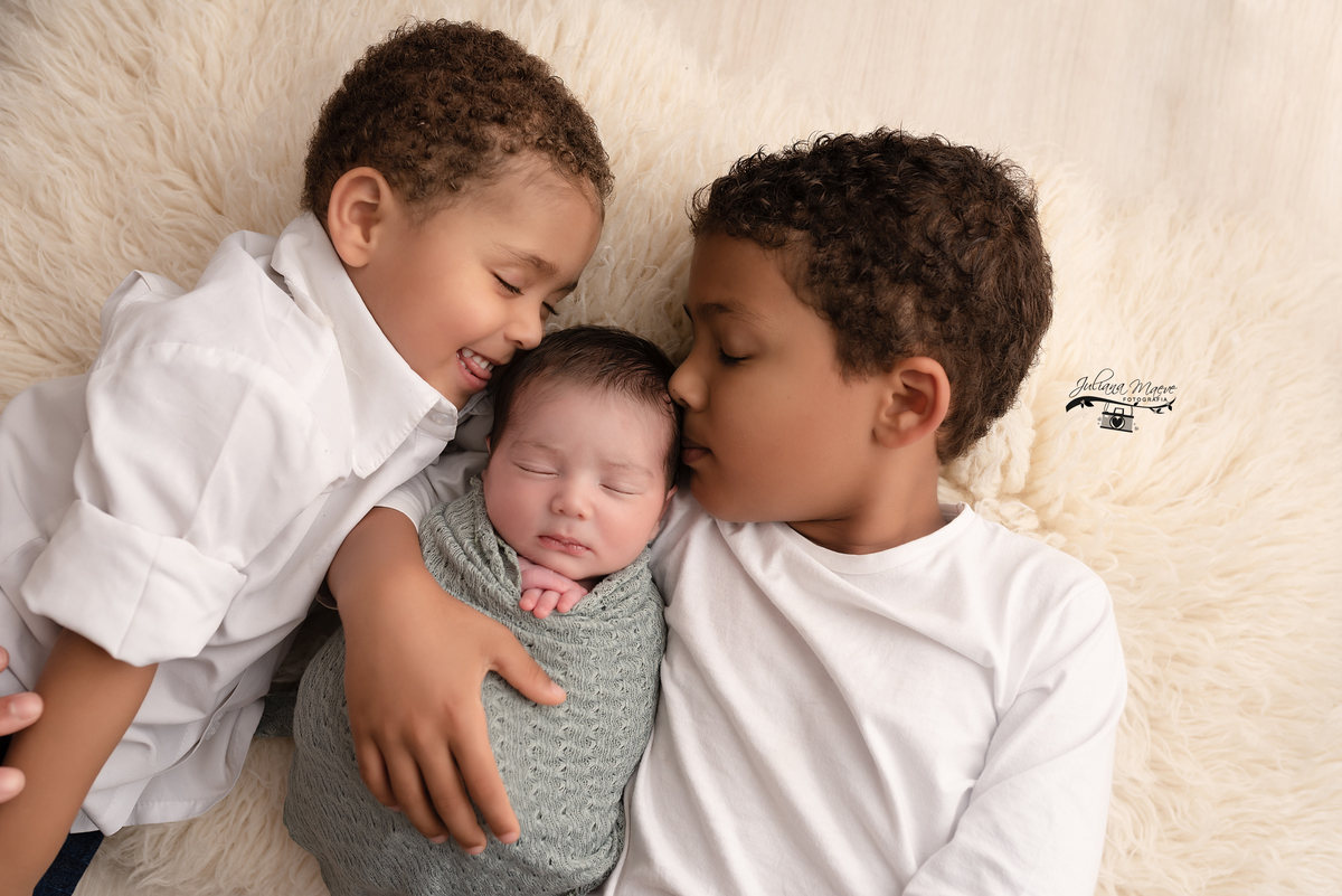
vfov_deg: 37.9
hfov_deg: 54.4
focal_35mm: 35
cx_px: 671
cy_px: 448
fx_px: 1305
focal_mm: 35
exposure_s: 1/160
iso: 125
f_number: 4
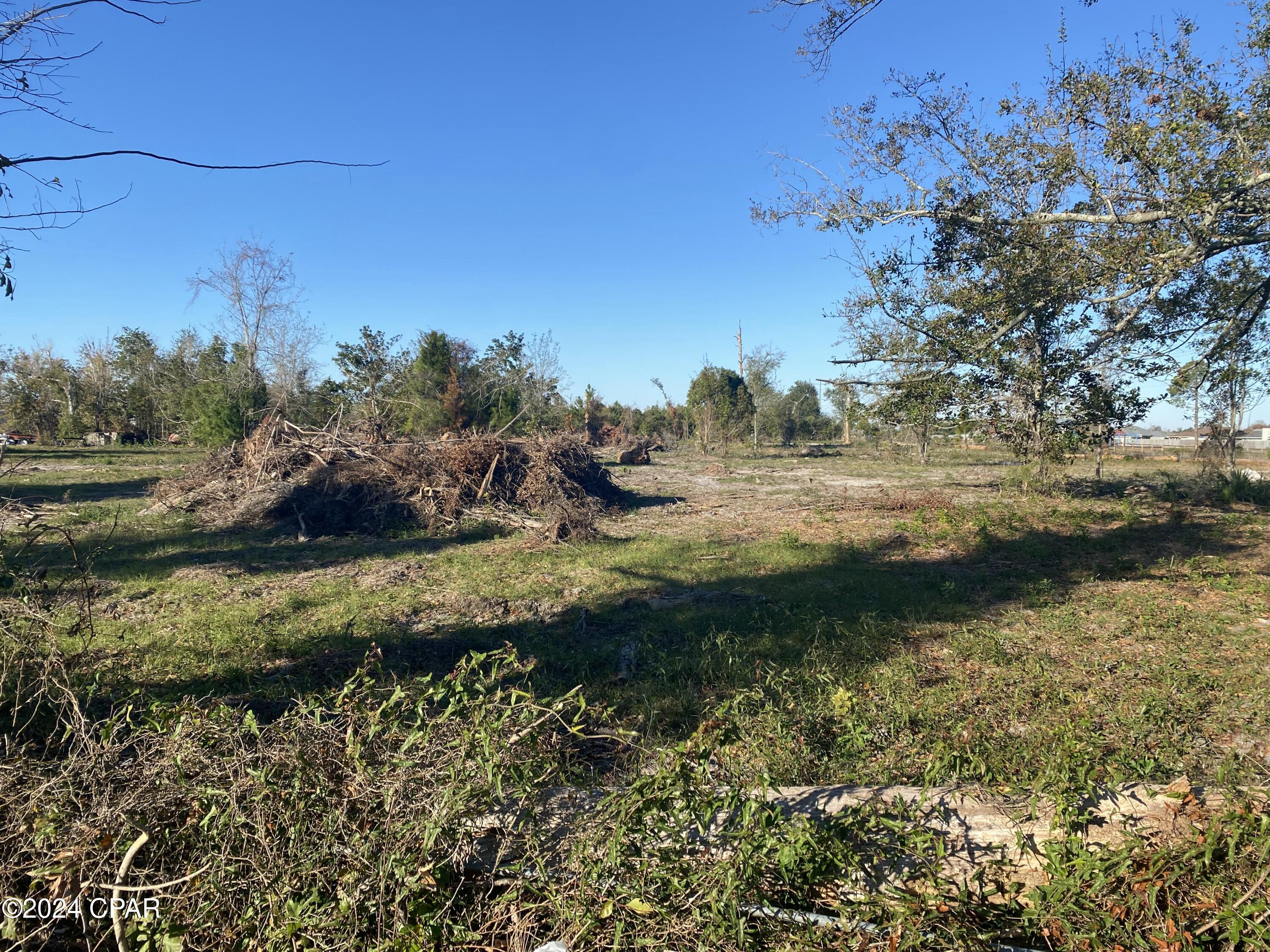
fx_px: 954
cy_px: 476
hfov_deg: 67.3
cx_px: 635
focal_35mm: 26
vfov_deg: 53.1
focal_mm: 4.25
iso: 32
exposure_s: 1/2028
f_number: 1.8
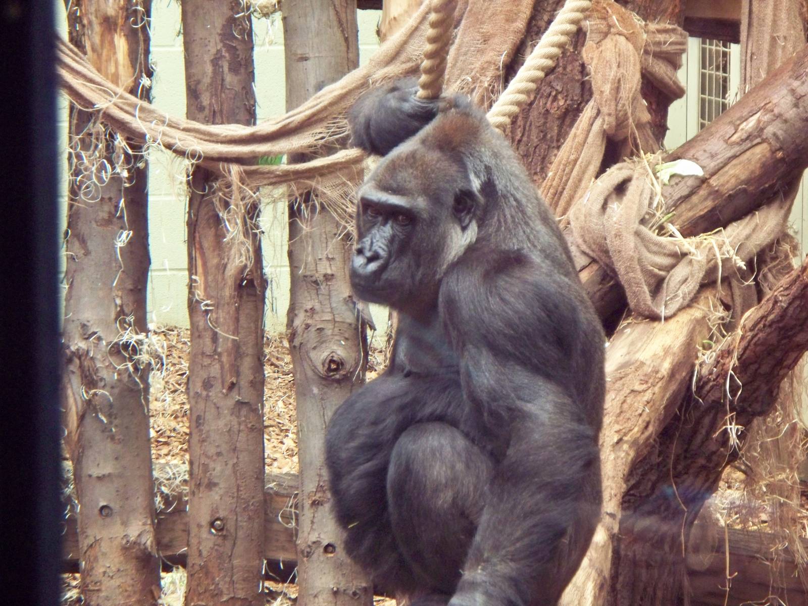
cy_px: 303
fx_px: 4085
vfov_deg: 8.5
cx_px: 404
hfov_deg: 11.3
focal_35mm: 175
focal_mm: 37.7
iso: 500
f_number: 5.1
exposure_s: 1/50
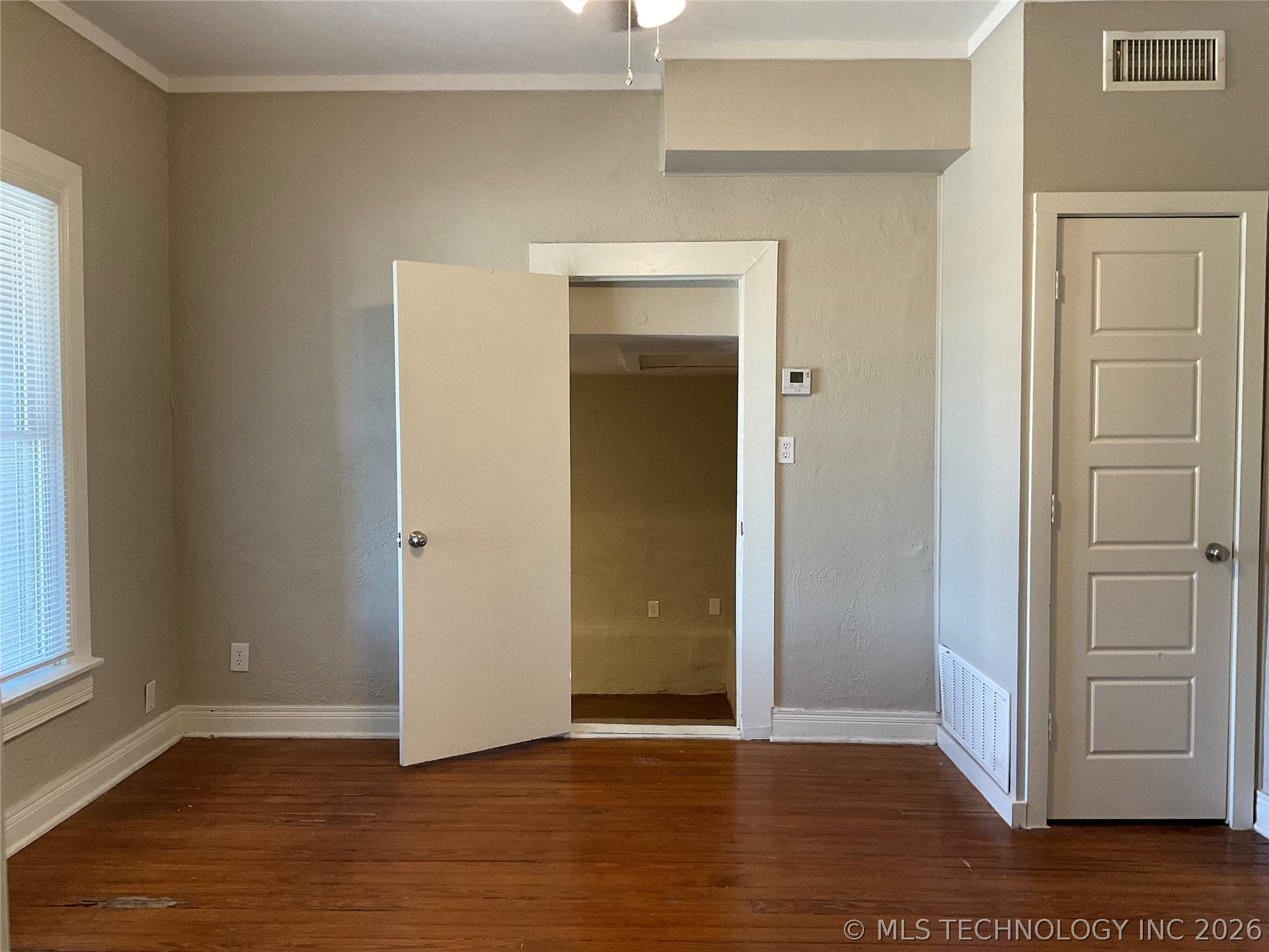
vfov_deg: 48.2
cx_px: 634
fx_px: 1063
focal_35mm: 29
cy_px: 476
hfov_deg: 61.7
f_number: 1.8
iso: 125
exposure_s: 1/60
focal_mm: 3
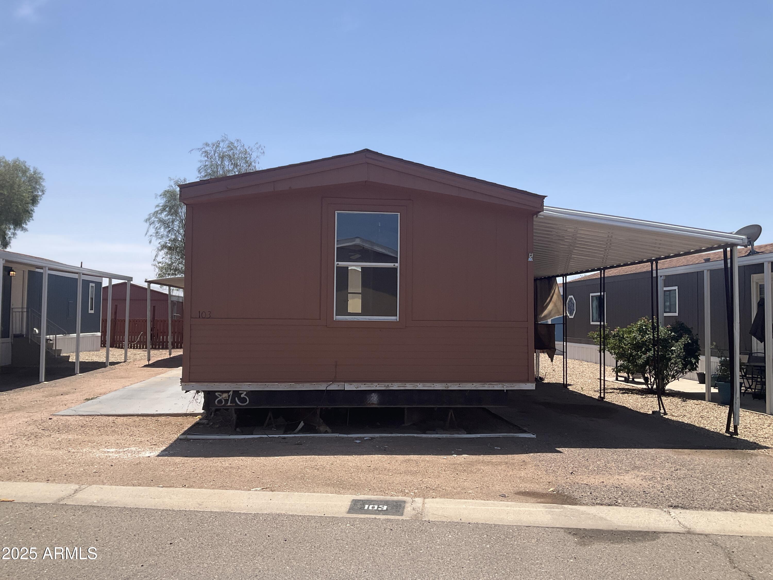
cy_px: 290
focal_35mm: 29
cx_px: 386
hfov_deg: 61.7
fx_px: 648
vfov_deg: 48.2
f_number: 1.8
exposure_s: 1/2141
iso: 25
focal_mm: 3
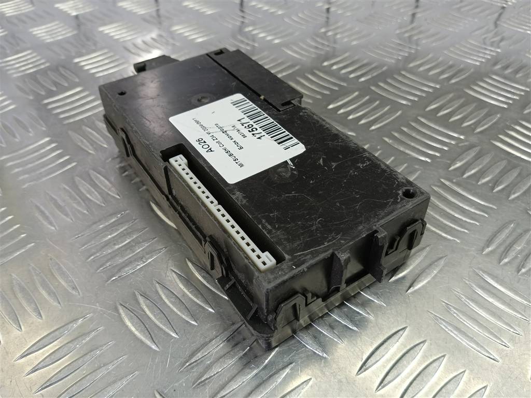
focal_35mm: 27
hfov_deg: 65.3
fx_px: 414
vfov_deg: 51.4
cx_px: 266
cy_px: 199
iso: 136
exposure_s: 1/50
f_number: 1.6
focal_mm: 4.11
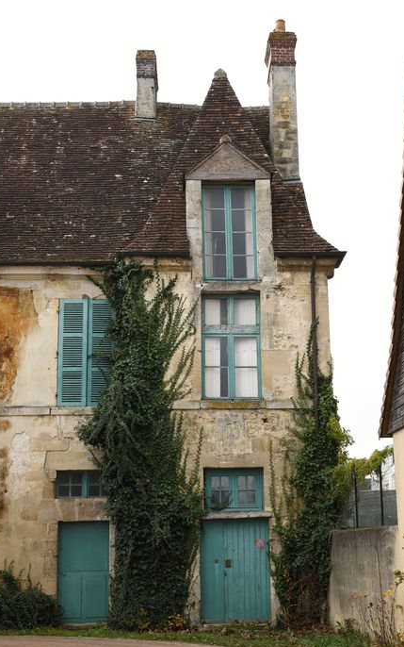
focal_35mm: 52
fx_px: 916
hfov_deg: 24.9
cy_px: 325
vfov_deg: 38.9
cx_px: 208
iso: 64
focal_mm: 50
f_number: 10
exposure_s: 1/20
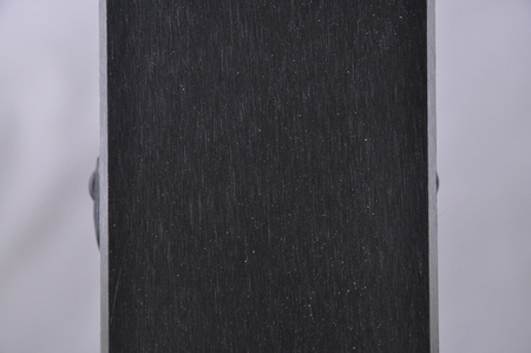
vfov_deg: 8.7
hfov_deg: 13.1
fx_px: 2321
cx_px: 266
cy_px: 176
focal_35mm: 158
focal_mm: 105
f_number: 9.5
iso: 3200
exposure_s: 1/125
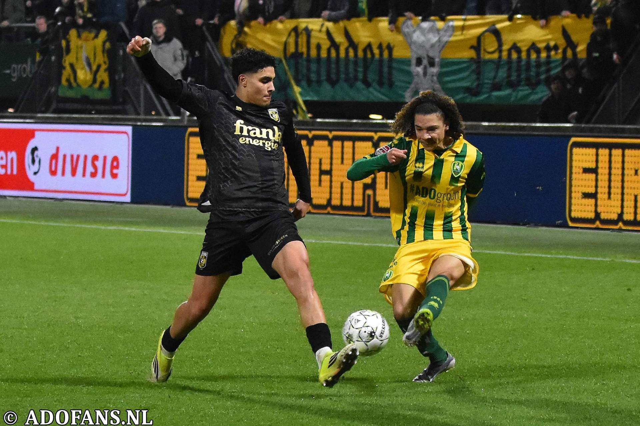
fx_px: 1867
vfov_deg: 13.0
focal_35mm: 105
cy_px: 213
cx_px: 320
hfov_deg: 19.5
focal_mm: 70
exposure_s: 1/800
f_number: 2.8
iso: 4000
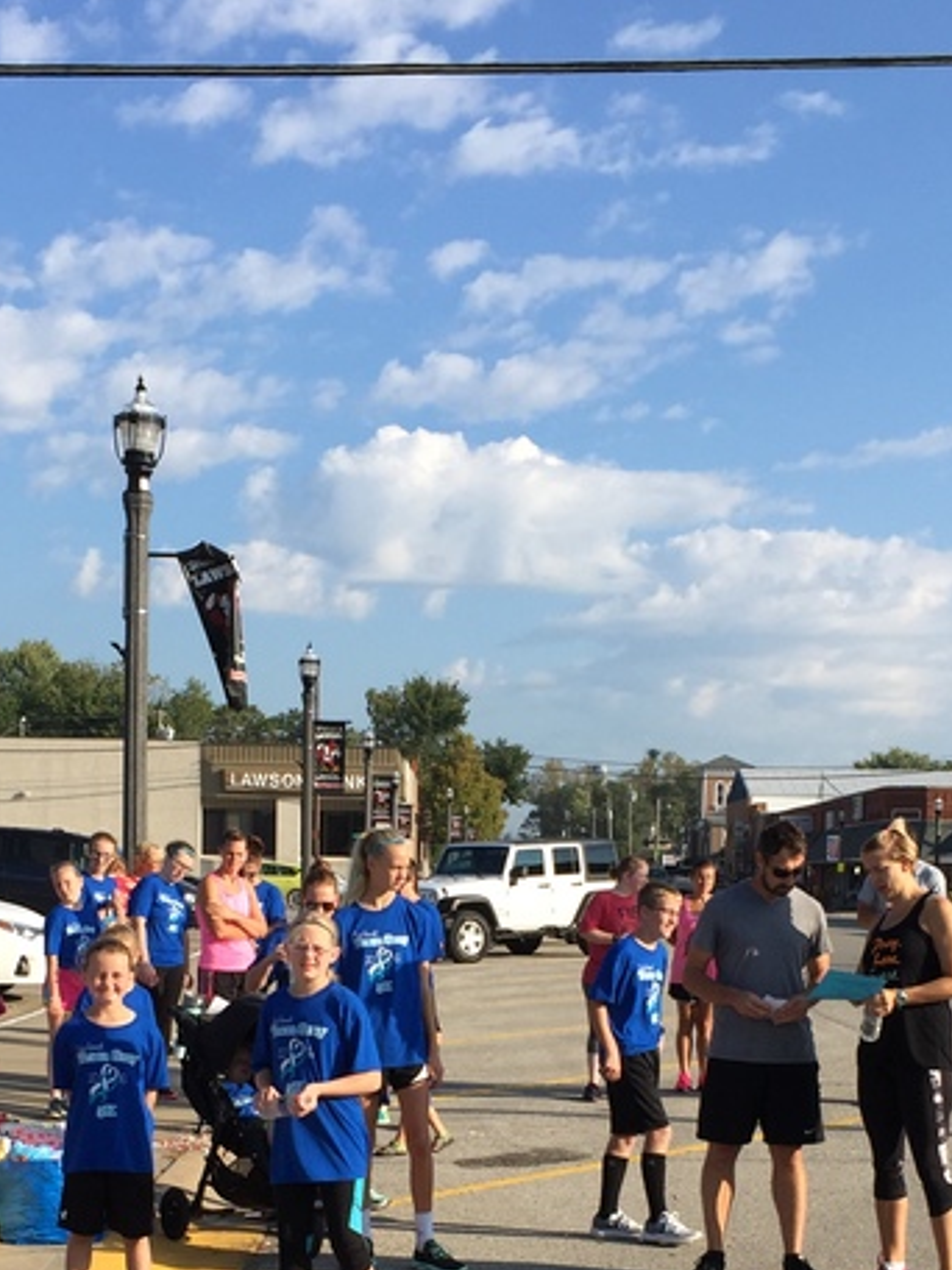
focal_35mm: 61
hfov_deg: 24.0
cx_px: 423
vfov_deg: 30.7
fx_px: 2237
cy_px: 1067
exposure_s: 1/1647
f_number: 2.2
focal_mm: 4.15
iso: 32
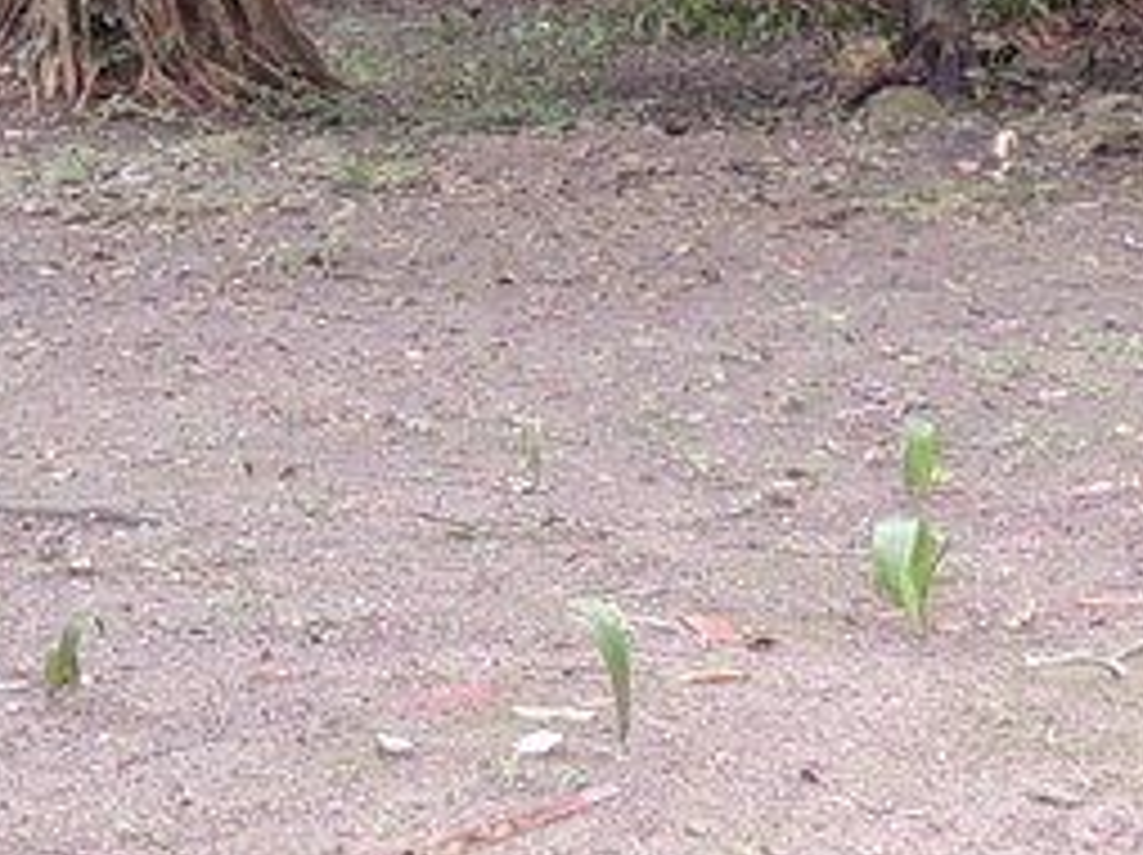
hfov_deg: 15.5
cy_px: -396
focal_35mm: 121
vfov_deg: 11.7
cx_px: -346
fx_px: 3992
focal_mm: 4.3
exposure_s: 1/30
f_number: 3
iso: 180
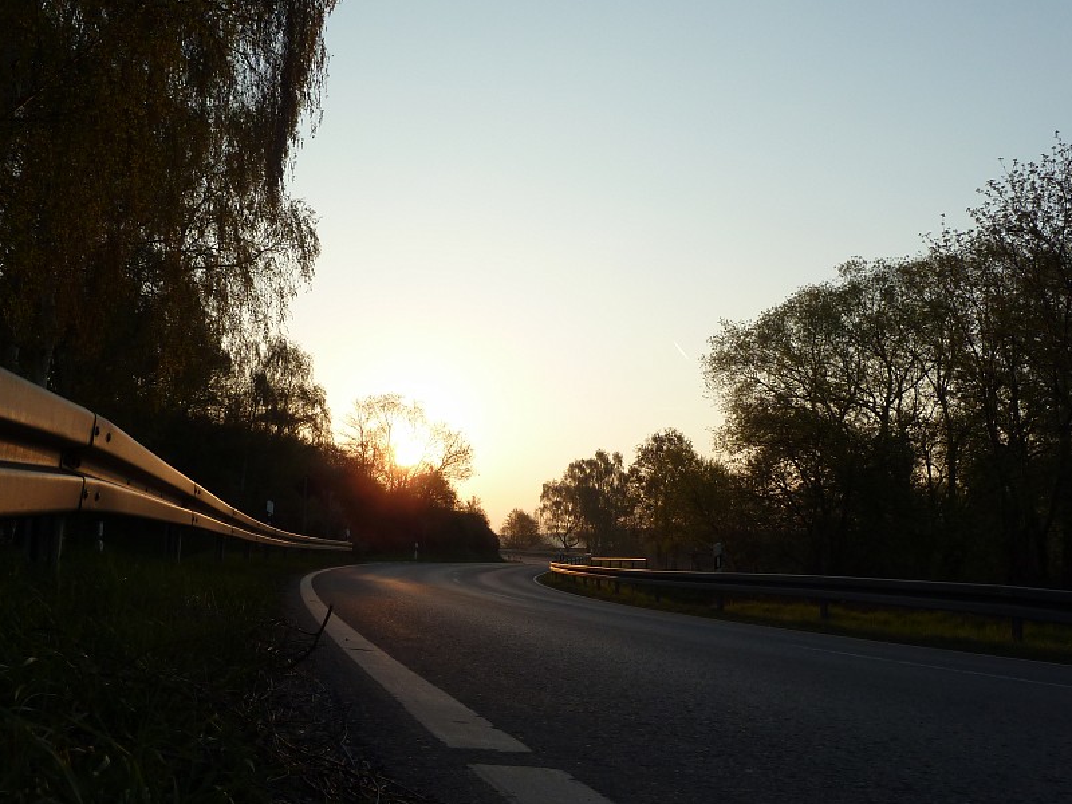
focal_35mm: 32
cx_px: 524
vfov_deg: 44.1
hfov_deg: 56.8
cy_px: 423
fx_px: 991
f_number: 4
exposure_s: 1/400
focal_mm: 4.1
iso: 80
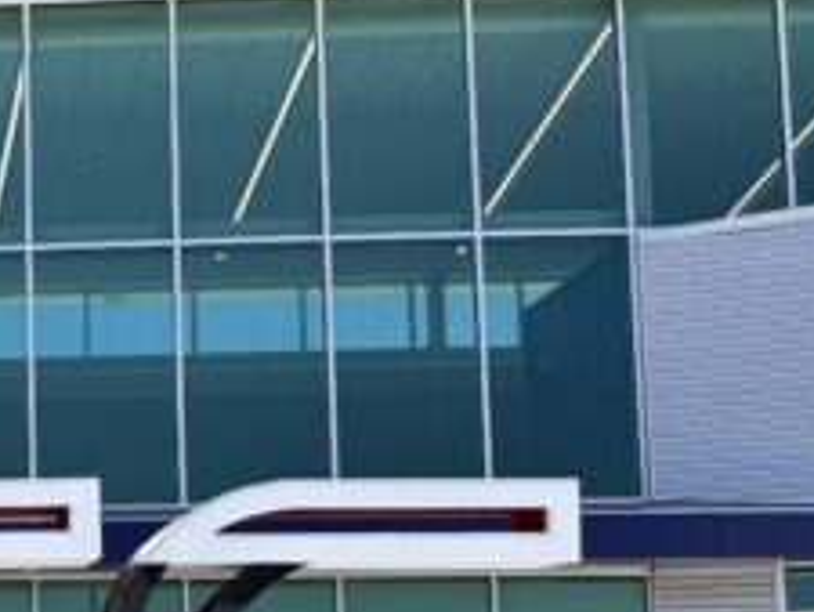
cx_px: -358
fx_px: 1929
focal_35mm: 82
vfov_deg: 17.7
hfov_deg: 20.8
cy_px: 554
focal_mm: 6.76
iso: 80
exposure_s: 1/7092
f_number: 1.78
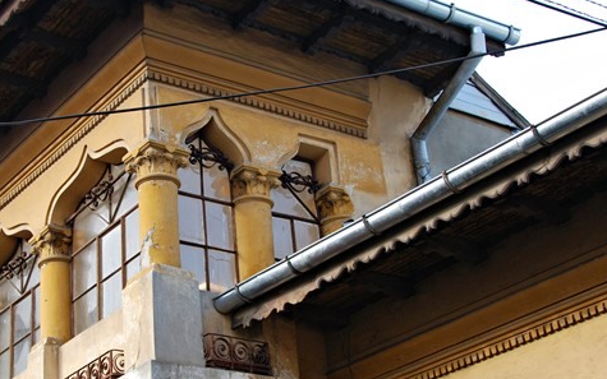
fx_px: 1239
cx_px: 242
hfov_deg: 27.5
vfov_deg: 17.4
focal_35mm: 75
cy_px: 216
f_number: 8
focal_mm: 29
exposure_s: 1/100
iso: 200
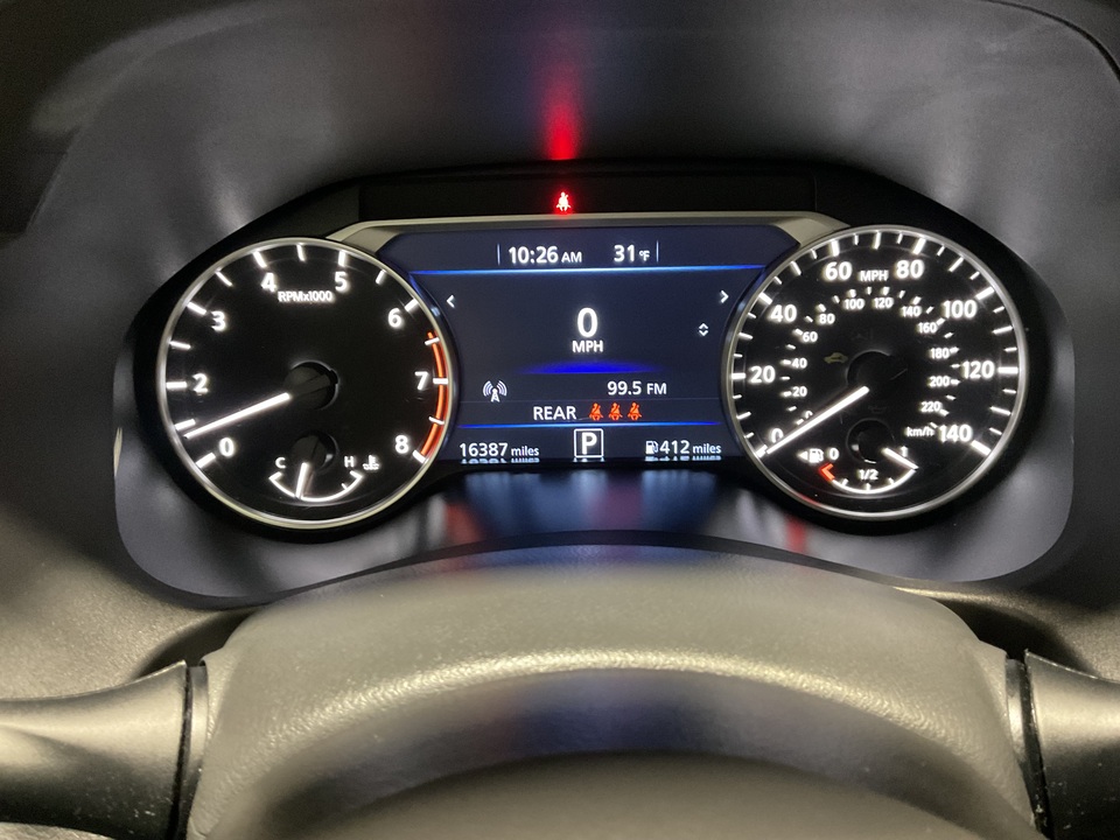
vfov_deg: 48.2
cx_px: 560
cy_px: 420
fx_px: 938
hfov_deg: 61.7
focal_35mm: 29
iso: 400
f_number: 1.8
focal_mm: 3
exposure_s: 1/25
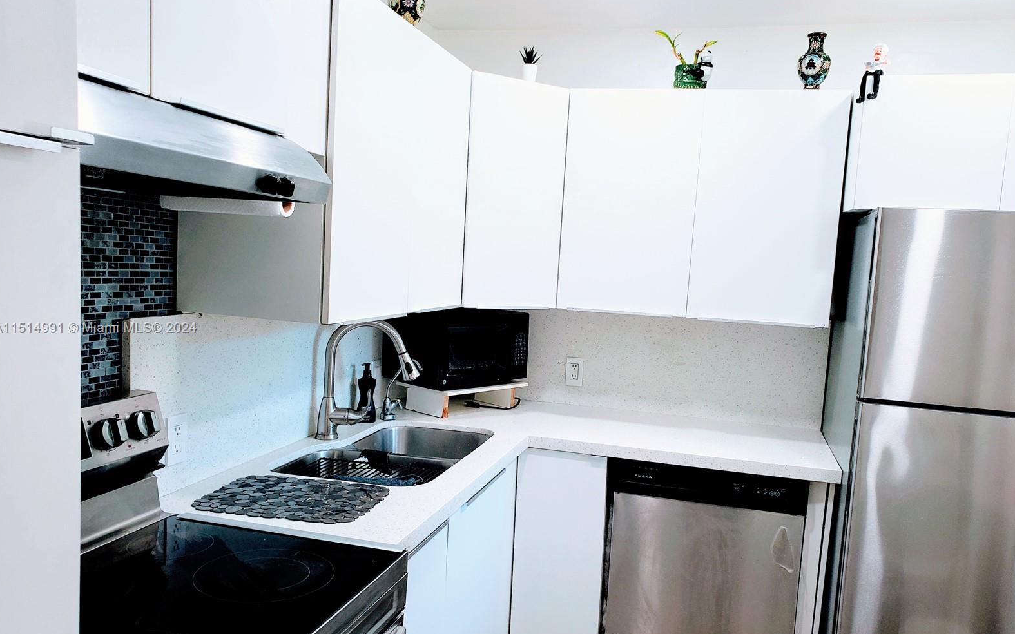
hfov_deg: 66.5
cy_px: 329
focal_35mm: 28
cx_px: 506
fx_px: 774
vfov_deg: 44.5
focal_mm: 4.3
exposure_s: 1/60
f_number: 2.4
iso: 80
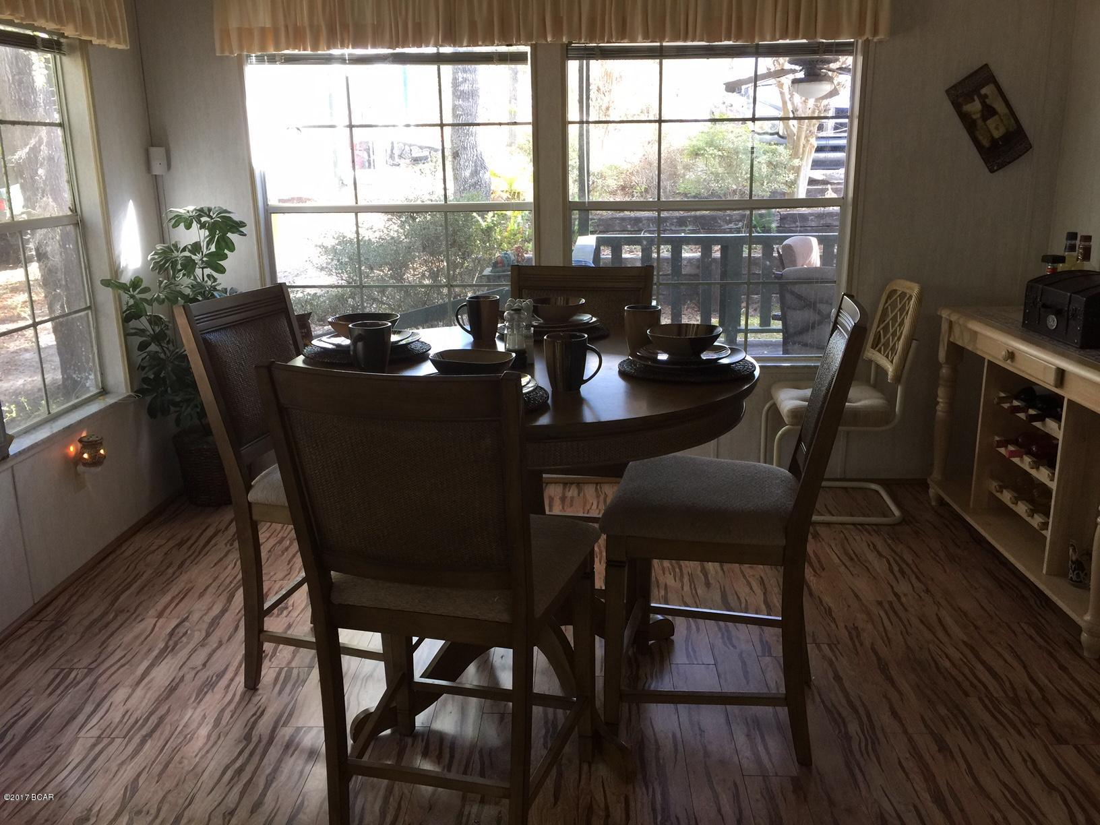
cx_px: 550
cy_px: 412
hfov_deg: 61.7
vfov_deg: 48.2
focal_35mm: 29
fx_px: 922
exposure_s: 1/30
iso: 32
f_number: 2.2
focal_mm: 4.15
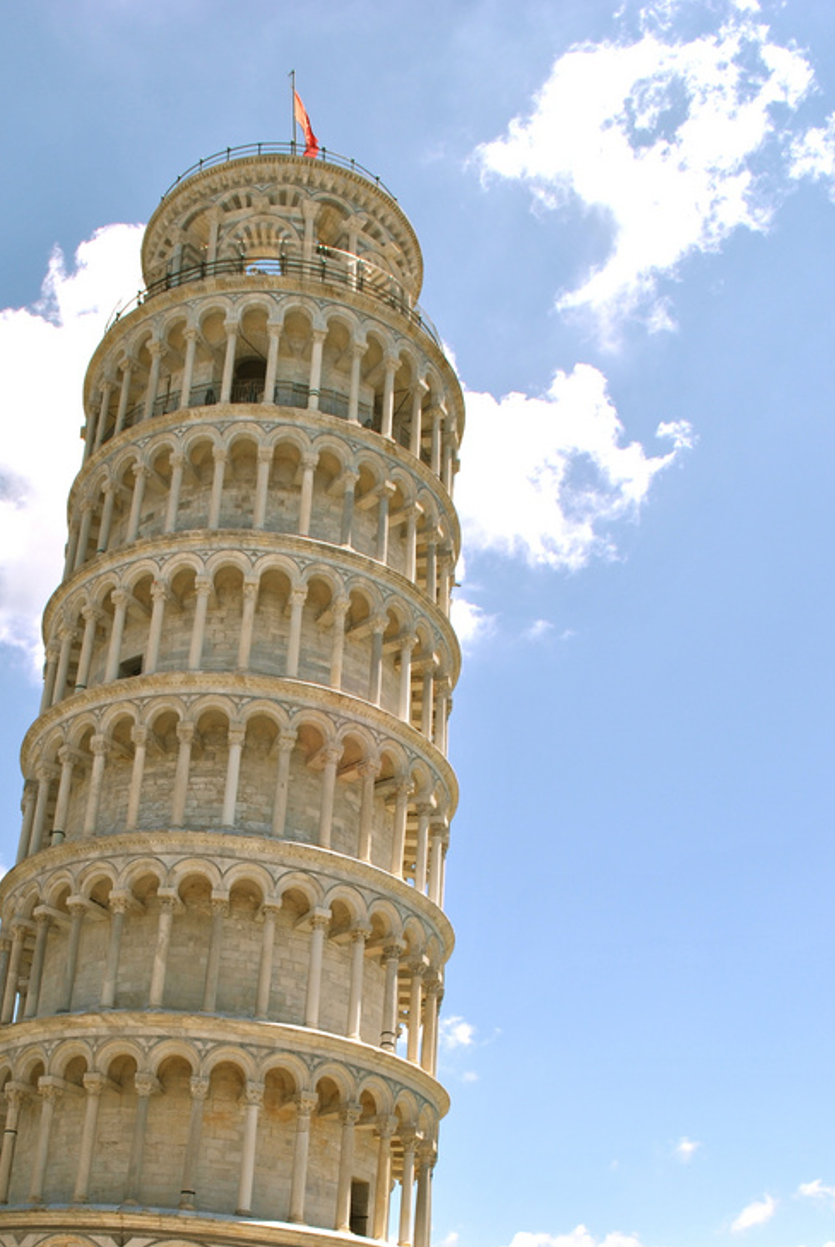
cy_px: 922
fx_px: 1388
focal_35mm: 40
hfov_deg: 33.2
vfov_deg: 46.8
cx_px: 271
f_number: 8
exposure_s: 1/250
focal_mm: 18
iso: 100
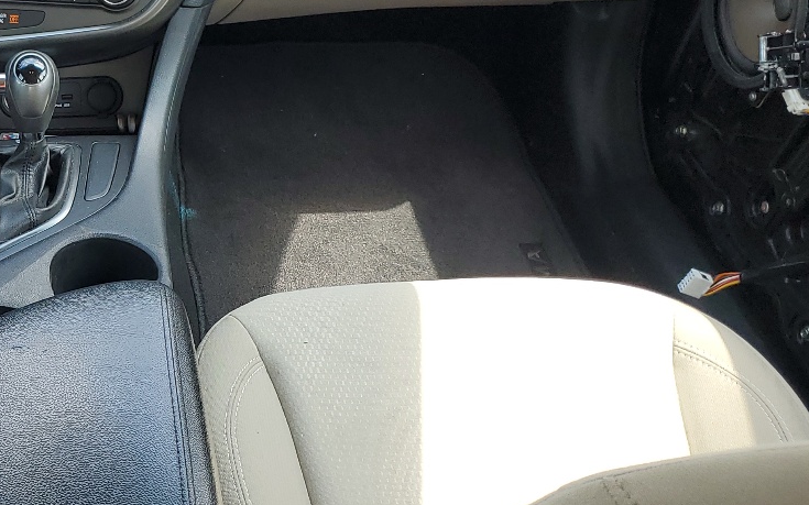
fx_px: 1323
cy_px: 201
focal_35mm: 60
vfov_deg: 21.6
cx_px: 43
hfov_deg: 31.9
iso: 50
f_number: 1.5
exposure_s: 1/244
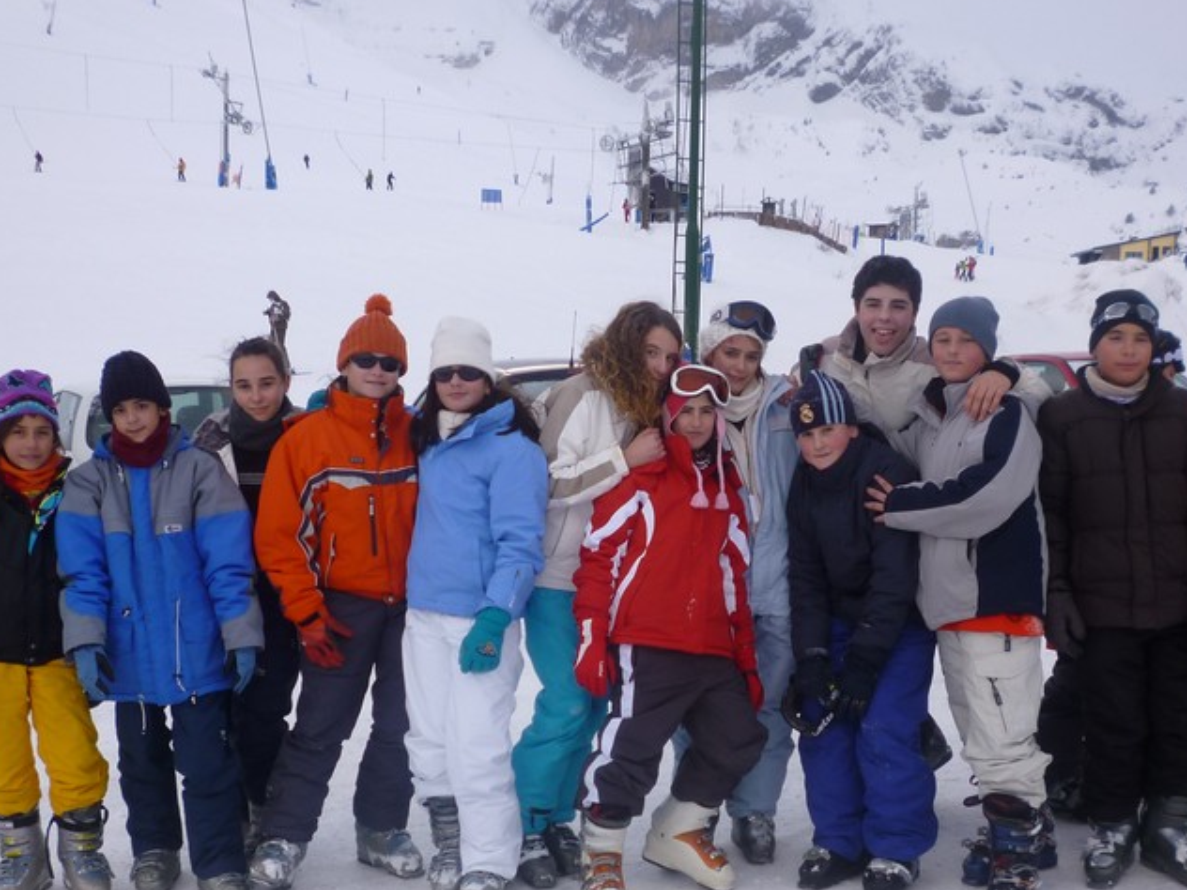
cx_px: 667
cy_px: 631
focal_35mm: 47
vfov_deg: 30.5
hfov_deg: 40.4
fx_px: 1612
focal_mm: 5.2
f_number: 3.3
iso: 80
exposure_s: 1/320
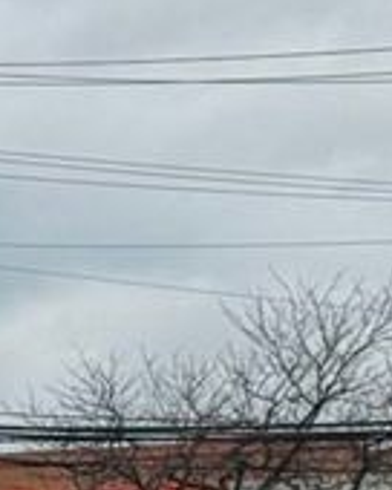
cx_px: -700
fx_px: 4090
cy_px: 1046
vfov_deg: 6.6
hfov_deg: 5.2
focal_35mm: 282
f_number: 1.78
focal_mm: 6.76
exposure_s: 1/2717
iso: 64
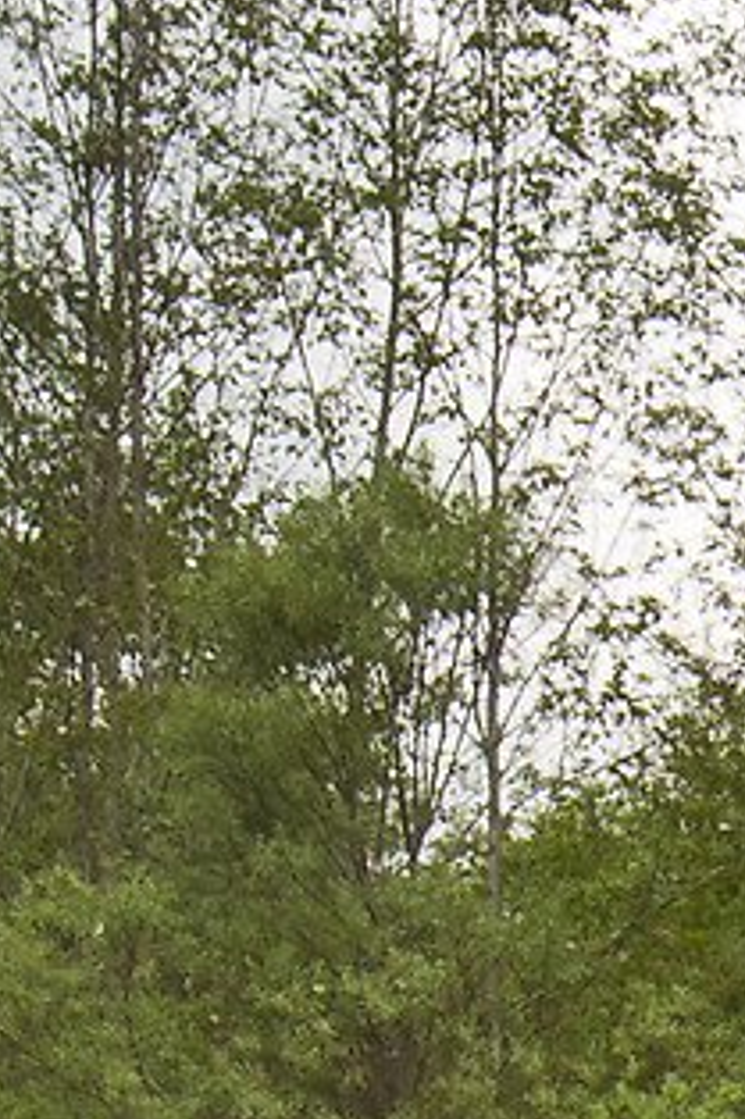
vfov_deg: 12.5
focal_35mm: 149
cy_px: 2088
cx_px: 1504
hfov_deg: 8.7
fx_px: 4624
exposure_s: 4
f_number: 18
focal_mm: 13
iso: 100
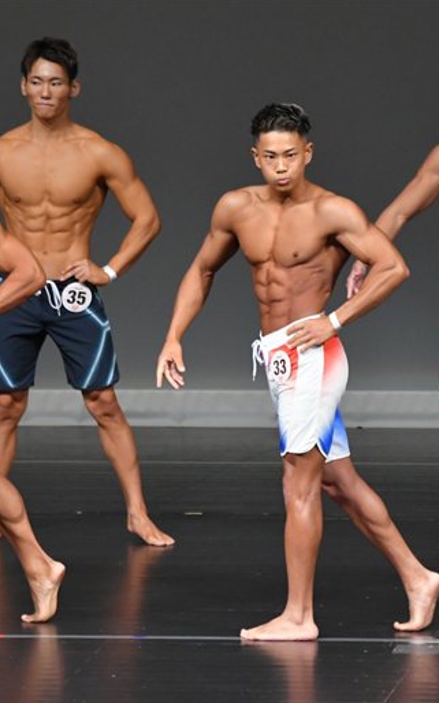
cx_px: 244
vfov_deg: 4.3
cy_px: 352
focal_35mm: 484
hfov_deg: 2.7
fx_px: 9270
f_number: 5.6
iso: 4000
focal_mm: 210
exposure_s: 1/400
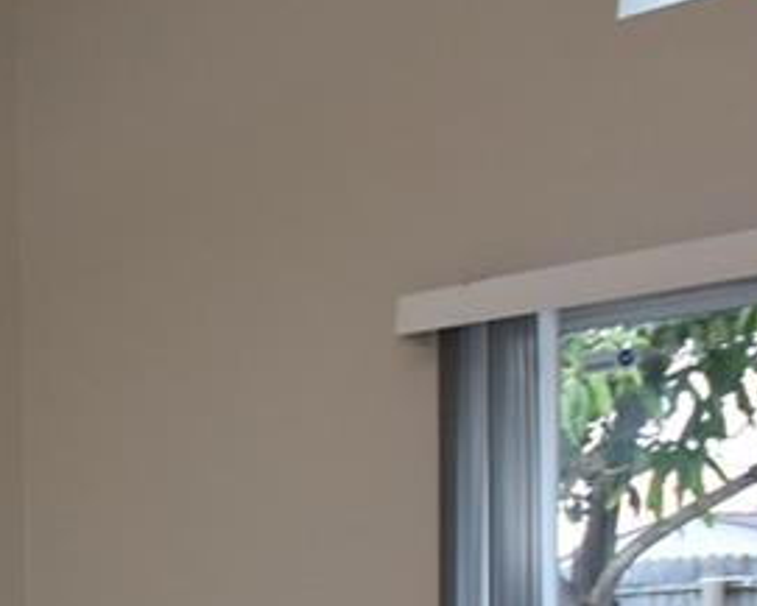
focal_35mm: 83
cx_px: -726
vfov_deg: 17.6
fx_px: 1860
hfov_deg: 17.2
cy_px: 743
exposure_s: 1/60
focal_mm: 10
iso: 250
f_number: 4
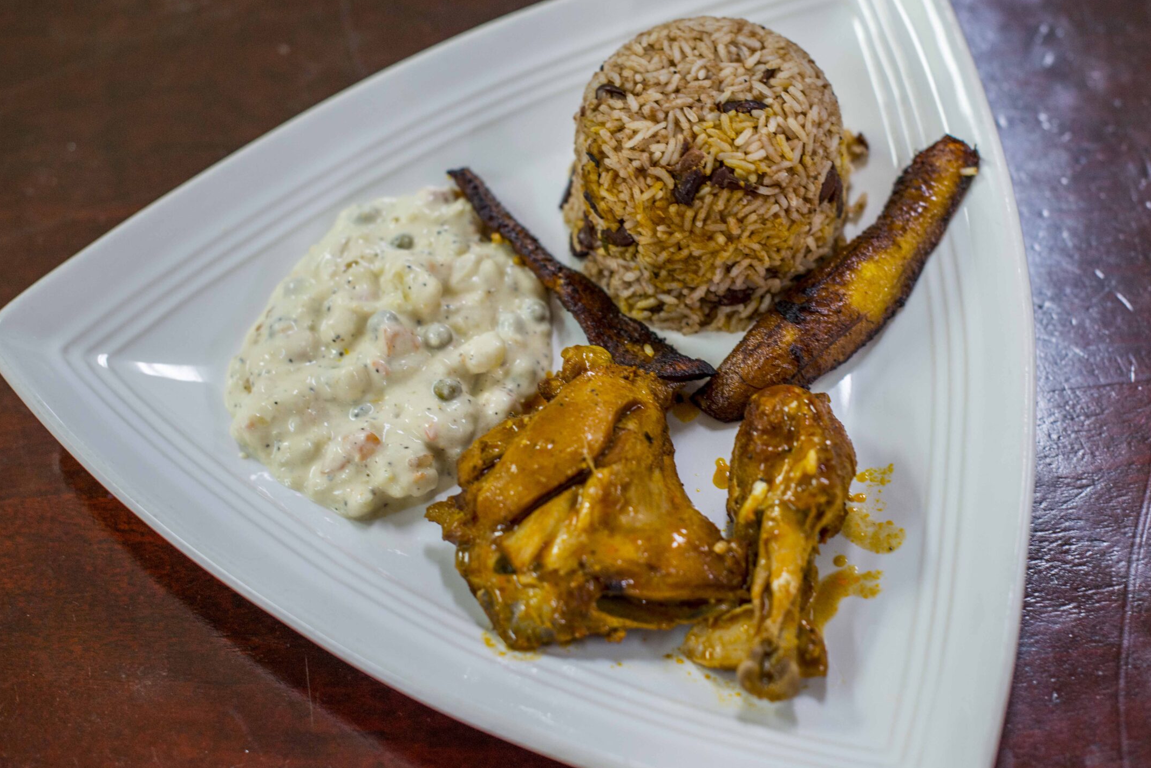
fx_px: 1919
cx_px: 663
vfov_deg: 22.6
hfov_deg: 33.3
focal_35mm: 60
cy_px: 343
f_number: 2.8
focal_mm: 50
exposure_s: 1/80
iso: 1250
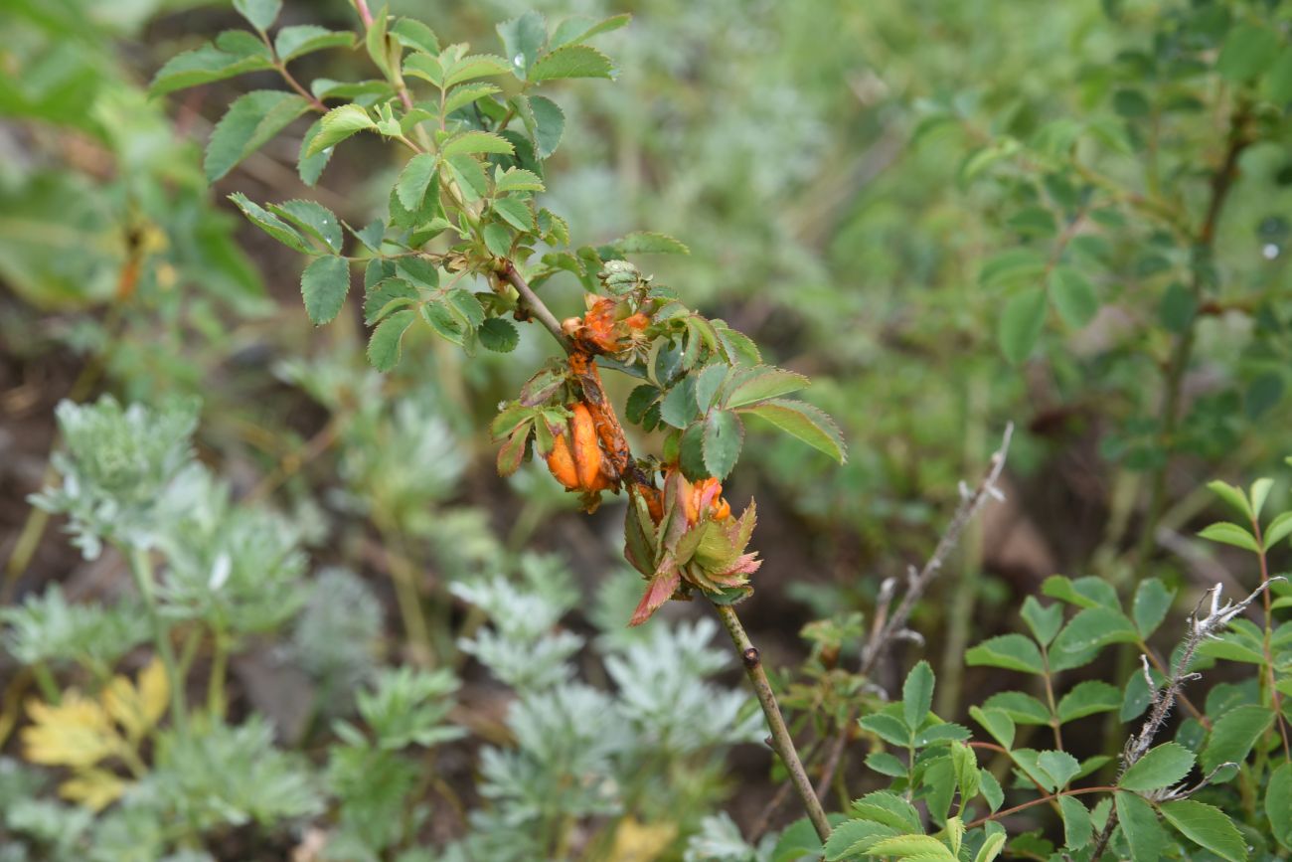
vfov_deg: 27.0
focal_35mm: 50
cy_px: 431
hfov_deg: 39.6
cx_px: 646
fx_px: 1795
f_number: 10
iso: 500
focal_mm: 50
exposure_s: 1/125
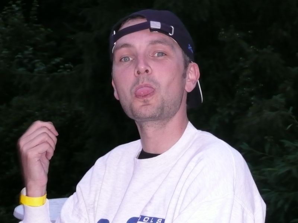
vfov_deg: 16.1
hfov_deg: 21.3
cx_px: 149
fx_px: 792
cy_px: 112
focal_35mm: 92
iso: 320
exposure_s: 1/30
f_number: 4.6
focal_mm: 12.7
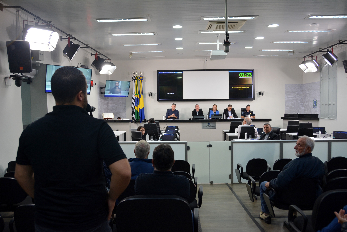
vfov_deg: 43.7
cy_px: 116
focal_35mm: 30
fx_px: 289
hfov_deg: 61.9
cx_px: 174
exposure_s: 1/80
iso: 400
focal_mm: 20
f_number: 4.5
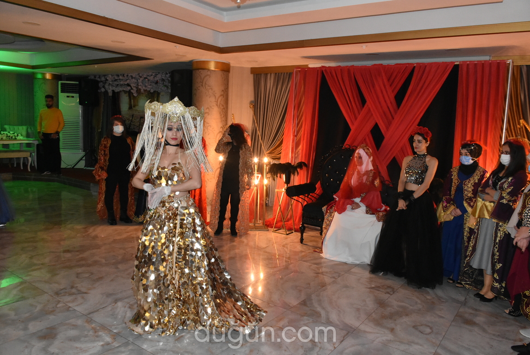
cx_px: 265
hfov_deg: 67.3
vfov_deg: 48.0
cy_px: 178
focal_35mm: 27
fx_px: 398
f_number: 7.1
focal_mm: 18
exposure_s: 1/60
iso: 3200
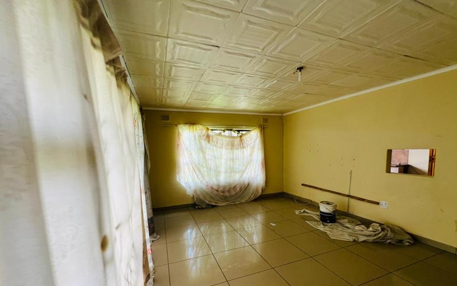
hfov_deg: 105.3
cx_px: 229
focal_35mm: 14
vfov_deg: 78.0
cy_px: 168
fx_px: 174
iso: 64
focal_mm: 1.57
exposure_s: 1/40
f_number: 1.8
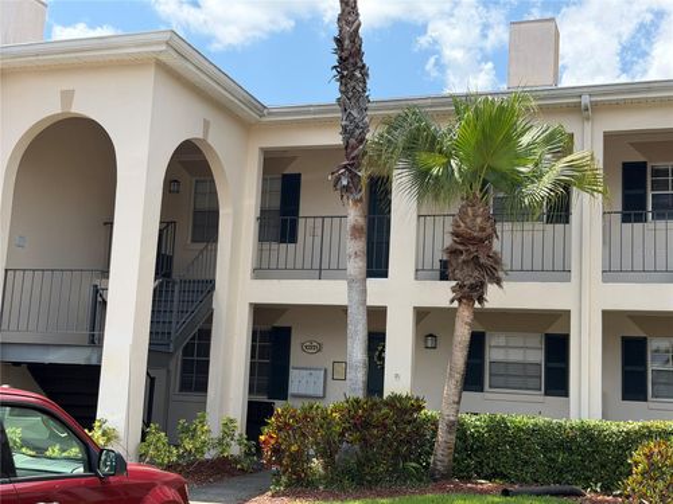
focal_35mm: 48
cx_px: 336
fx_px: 933
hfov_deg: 39.7
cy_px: 252
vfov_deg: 30.3
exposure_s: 1/3226
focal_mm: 6.76
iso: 100
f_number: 1.78
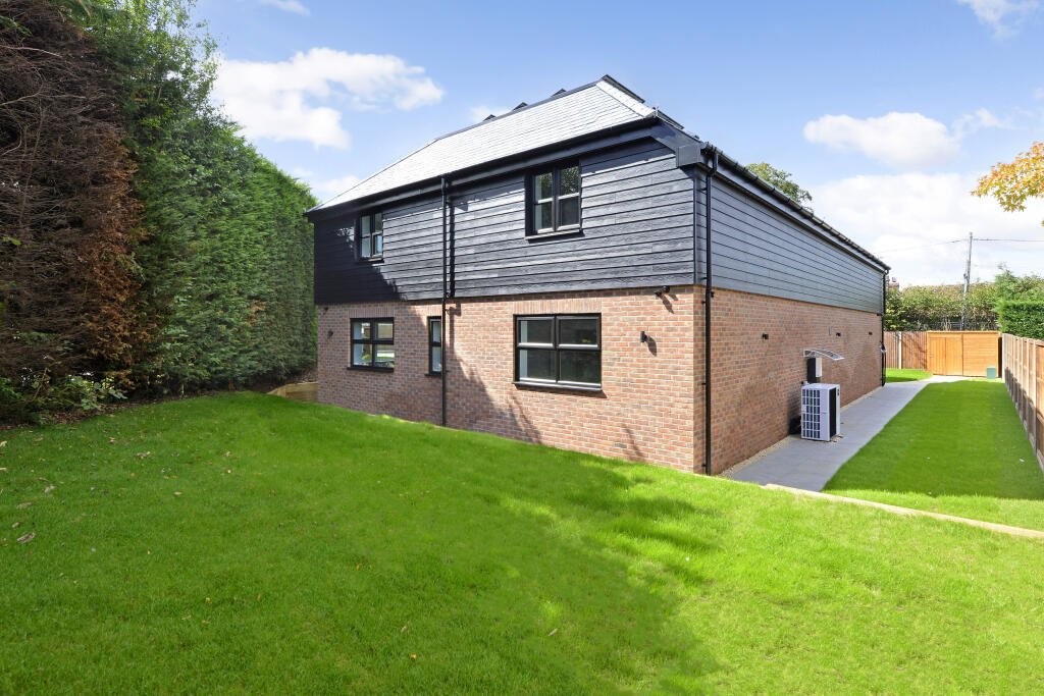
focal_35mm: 18
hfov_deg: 90.0
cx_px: 522
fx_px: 522
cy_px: 348
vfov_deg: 67.4
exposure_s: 1/30
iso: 400
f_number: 14
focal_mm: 18
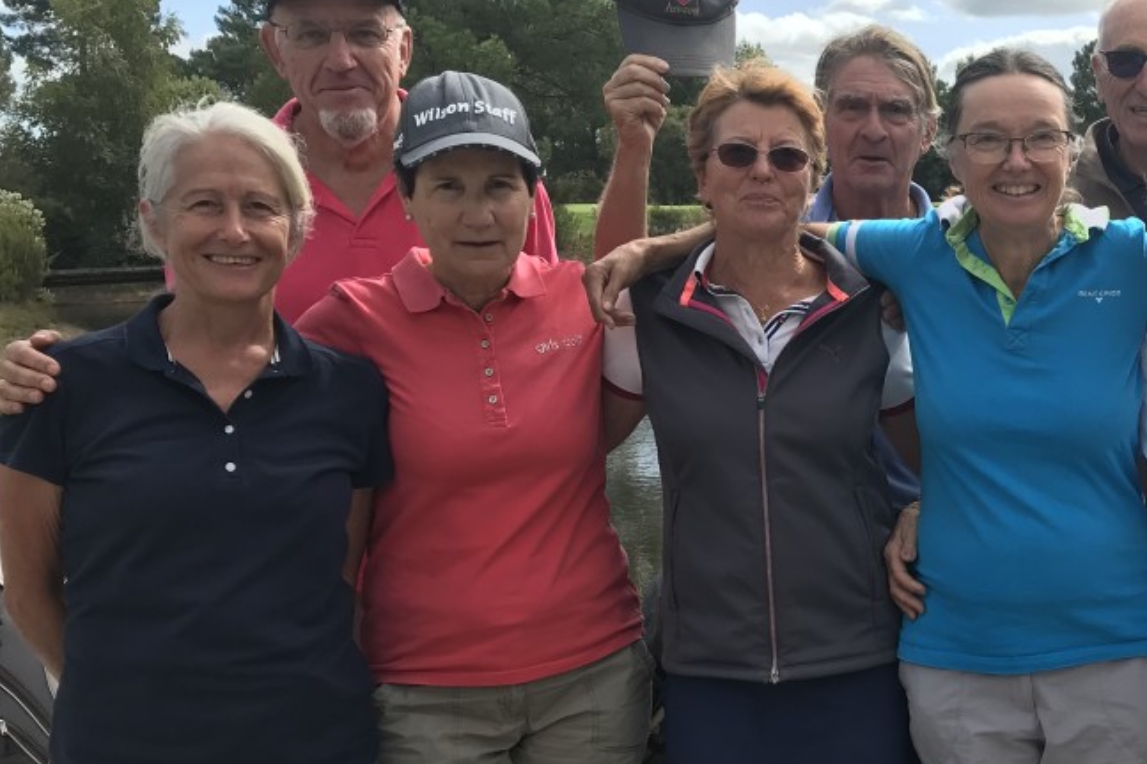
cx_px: 1021
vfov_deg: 24.9
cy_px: 532
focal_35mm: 54
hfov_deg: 34.9
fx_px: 1720
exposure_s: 1/1709
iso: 20
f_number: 1.8
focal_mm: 3.99
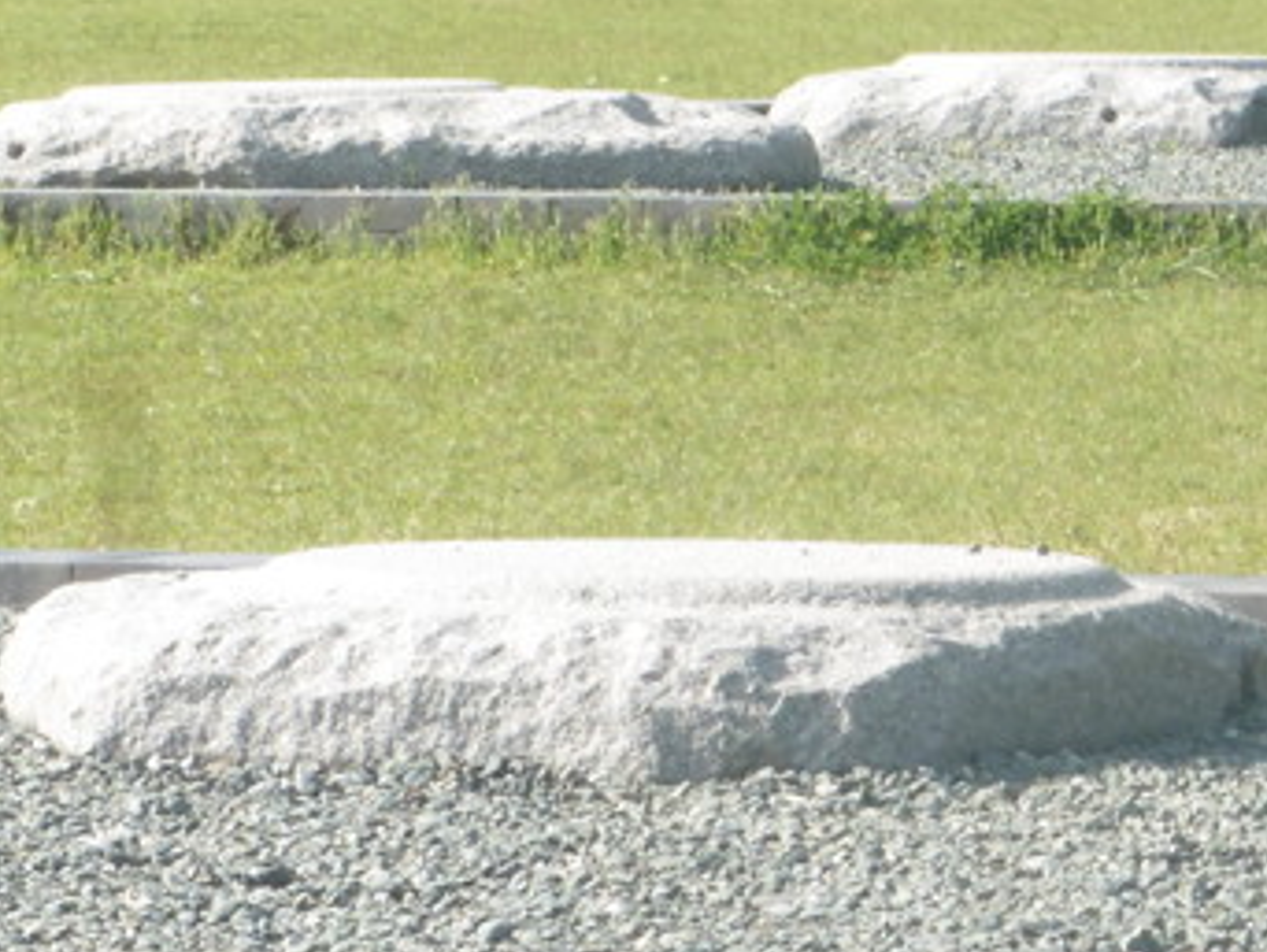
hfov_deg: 5.4
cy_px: 141
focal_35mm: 365
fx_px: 13369
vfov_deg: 4.1
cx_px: 1593
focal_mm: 21.8
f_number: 6.3
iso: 100
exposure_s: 1/125
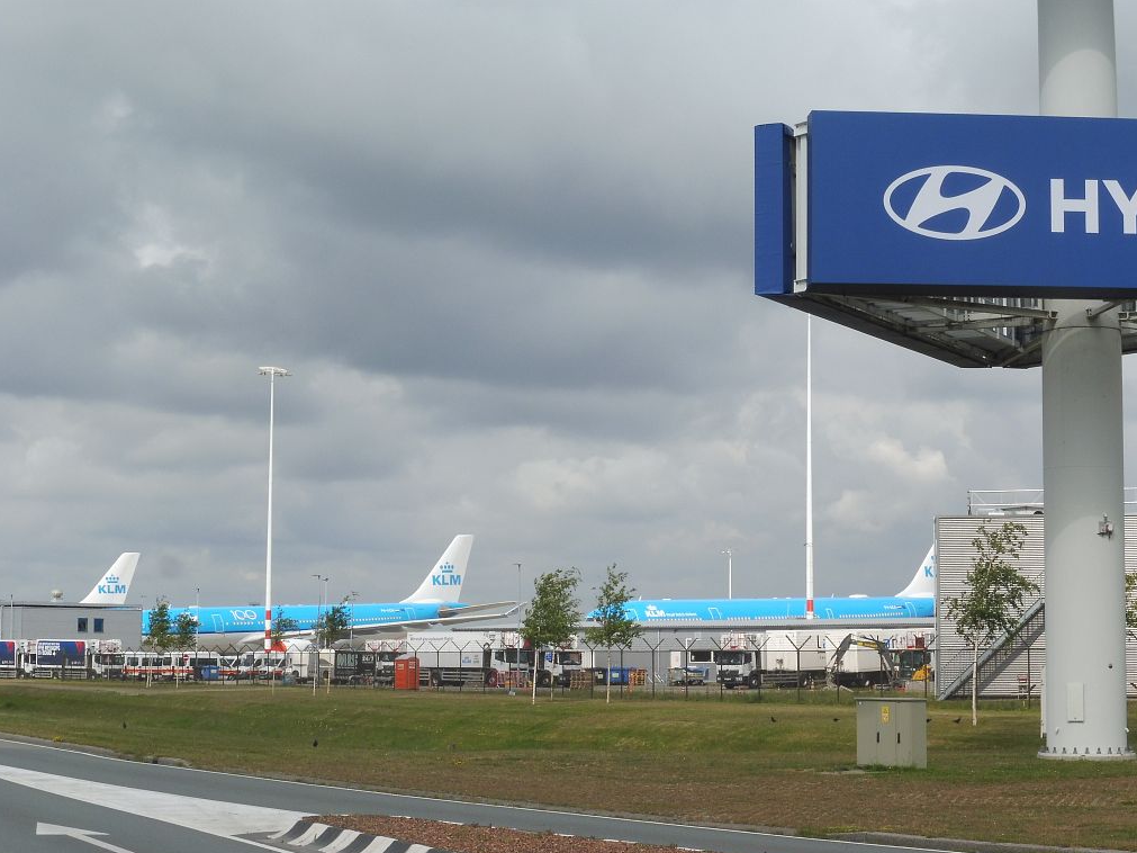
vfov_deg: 18.4
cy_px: 430
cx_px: 570
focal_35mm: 80
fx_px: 2627
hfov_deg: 24.4
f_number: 6.3
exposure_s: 1/500
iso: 100
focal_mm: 14.2
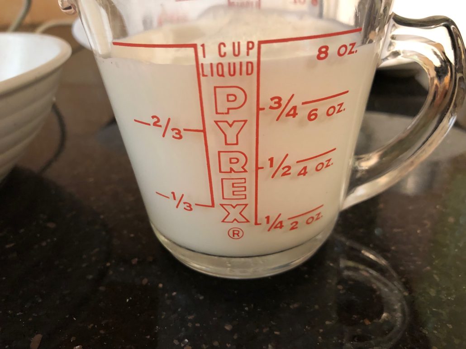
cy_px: 174
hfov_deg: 63.4
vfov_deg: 49.8
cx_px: 233
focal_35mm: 28
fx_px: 377
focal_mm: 3.99
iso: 100
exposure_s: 1/9
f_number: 1.8
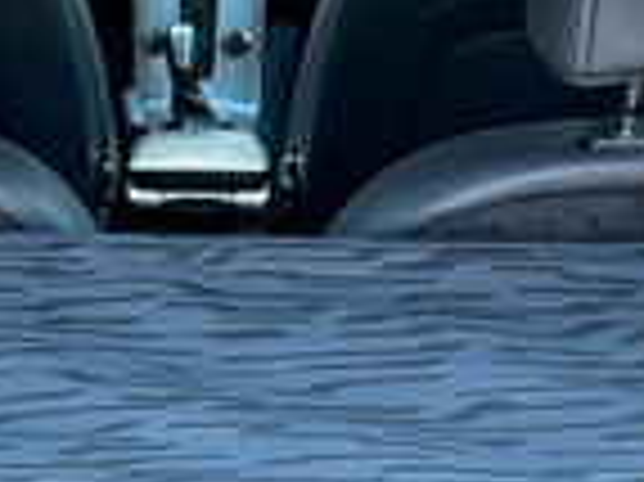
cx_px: 225
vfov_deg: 13.1
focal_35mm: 109
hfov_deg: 18.0
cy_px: 622
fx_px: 2026
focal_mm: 6.86
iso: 200
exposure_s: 1/121
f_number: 1.78
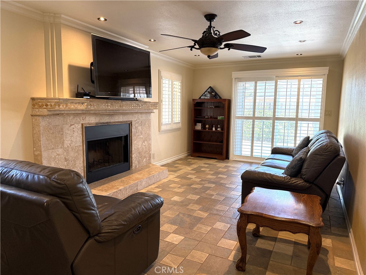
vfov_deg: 56.8
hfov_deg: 71.6
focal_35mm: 24
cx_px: 183
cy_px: 138
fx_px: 254
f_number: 1.78
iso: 200
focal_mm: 6.76
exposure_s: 1/216
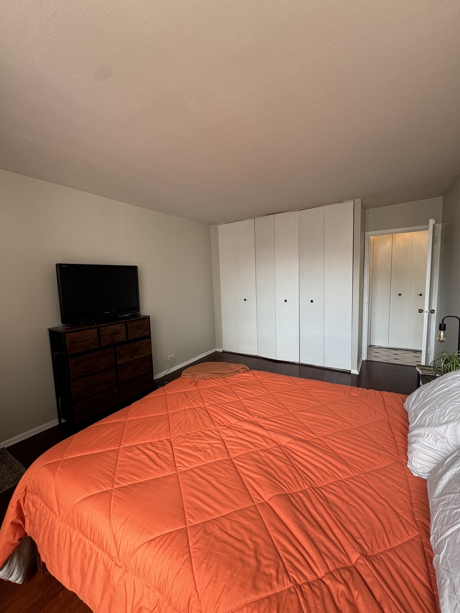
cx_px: 230
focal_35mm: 14
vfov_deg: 102.1
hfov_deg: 85.7
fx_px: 248
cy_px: 306
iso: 80
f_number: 2.2
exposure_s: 1/99
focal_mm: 2.22
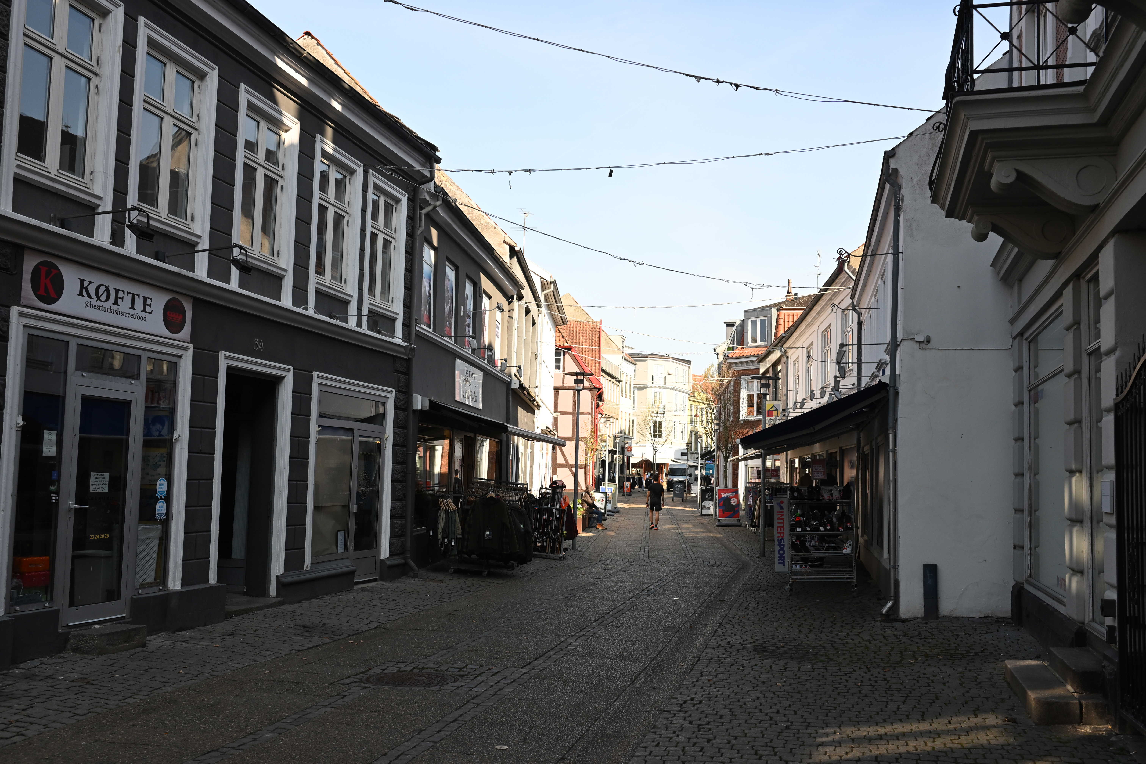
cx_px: 573
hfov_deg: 54.4
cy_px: 382
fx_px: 1114
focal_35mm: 35
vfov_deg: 37.9
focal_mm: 35
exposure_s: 1/2500
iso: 800
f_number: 5
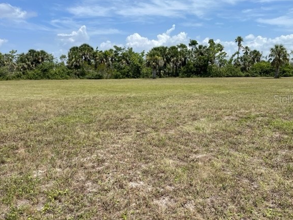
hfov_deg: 61.6
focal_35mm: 29
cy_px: 99
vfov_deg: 48.1
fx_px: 245
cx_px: 158
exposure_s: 1/4132
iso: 32
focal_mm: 4.2
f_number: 1.6
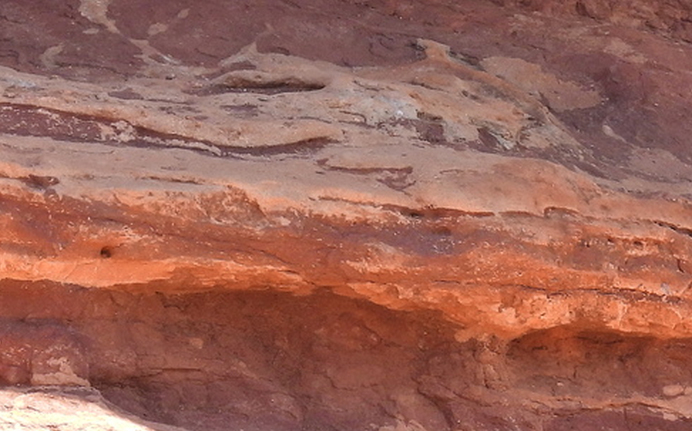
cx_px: 225
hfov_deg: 4.1
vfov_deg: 2.5
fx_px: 9743
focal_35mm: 517
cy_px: -114
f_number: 4.5
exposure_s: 1/250
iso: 100
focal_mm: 33
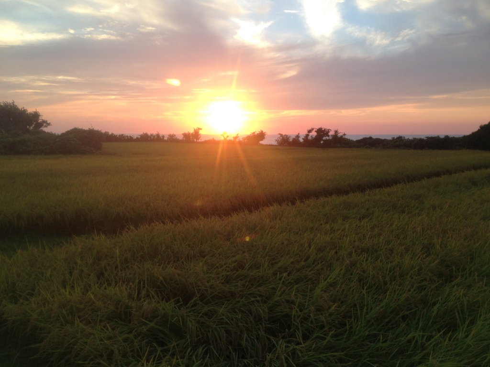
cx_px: 245
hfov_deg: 55.4
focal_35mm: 33
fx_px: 467
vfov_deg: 42.9
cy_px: 184
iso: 50
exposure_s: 1/196
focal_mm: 4.12
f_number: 2.4
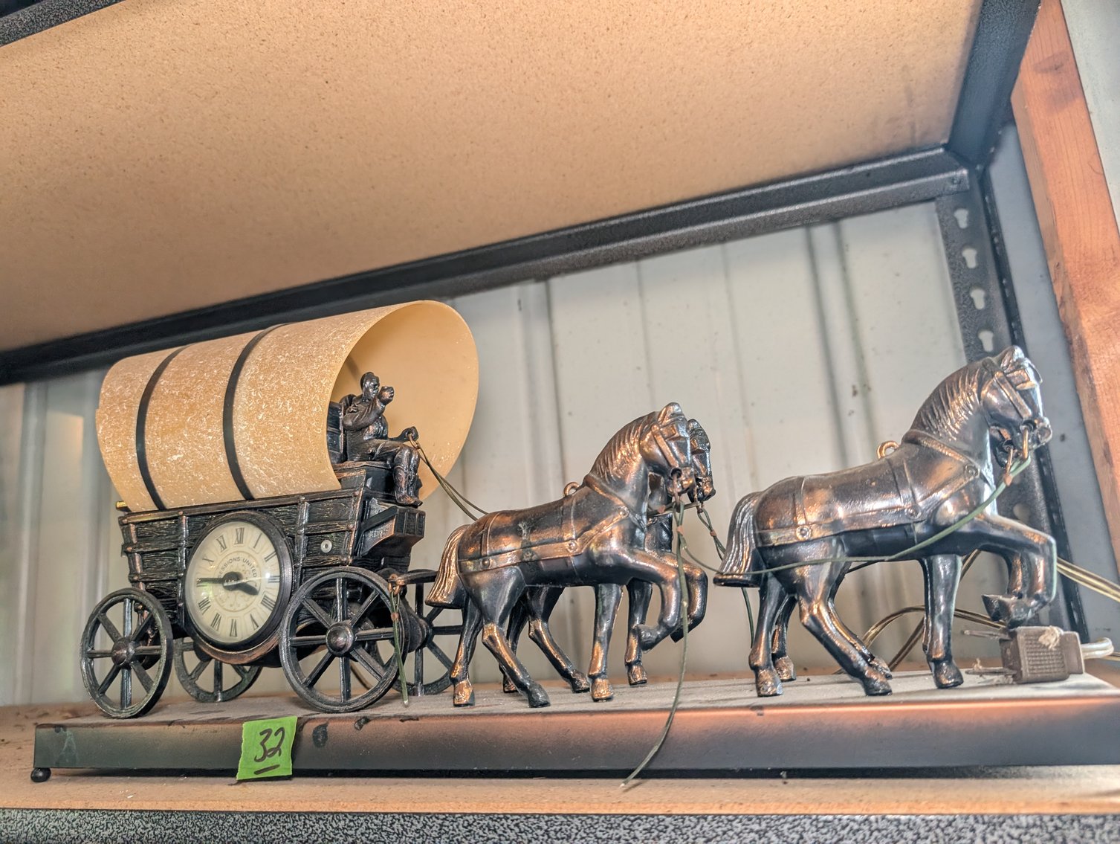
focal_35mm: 24
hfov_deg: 71.5
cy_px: 422
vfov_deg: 56.9
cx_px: 560
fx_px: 778
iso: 155
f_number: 1.68
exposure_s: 1/60.1
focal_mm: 6.9
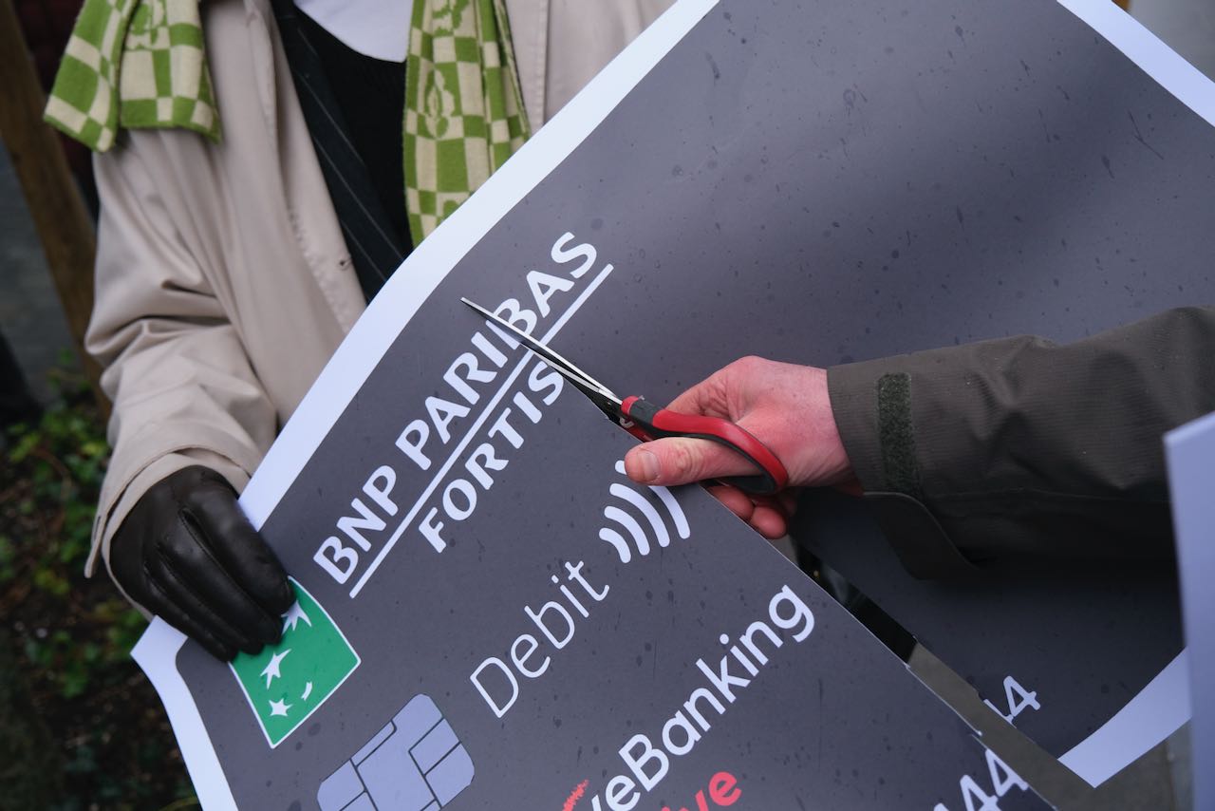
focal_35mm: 37
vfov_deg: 36.0
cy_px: 406
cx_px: 608
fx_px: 1249
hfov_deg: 51.9
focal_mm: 24.7
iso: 800
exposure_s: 1/250
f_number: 4
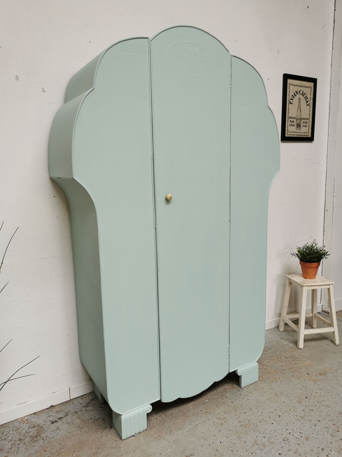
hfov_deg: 51.4
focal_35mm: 27
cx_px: 171
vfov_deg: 65.3
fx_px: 356
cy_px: 228
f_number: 1.8
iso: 64
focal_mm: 5.58
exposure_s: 1/100
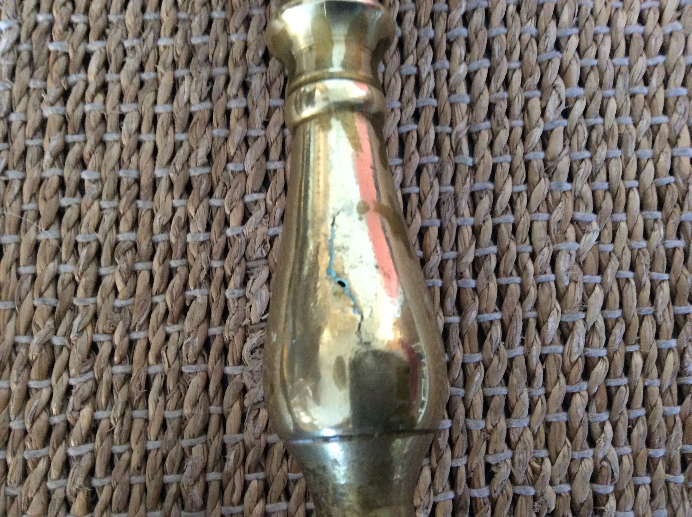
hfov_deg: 56.9
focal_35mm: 32
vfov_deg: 44.1
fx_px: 639
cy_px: 258
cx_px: 346
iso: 320
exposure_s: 1/25
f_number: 2.4
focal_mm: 3.3
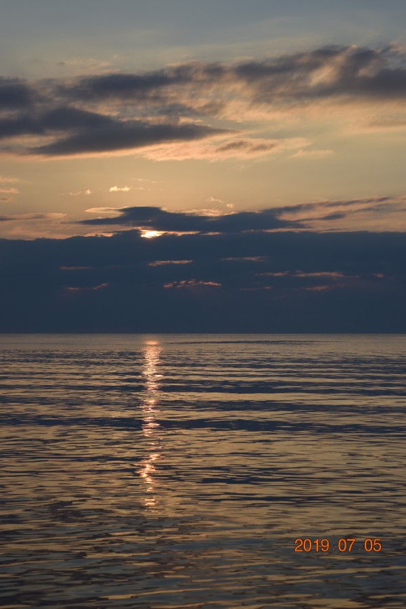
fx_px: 1396
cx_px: 203
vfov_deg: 24.6
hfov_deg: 16.6
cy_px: 304
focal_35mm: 82
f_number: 5.6
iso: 200
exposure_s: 1/1600
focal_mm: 55
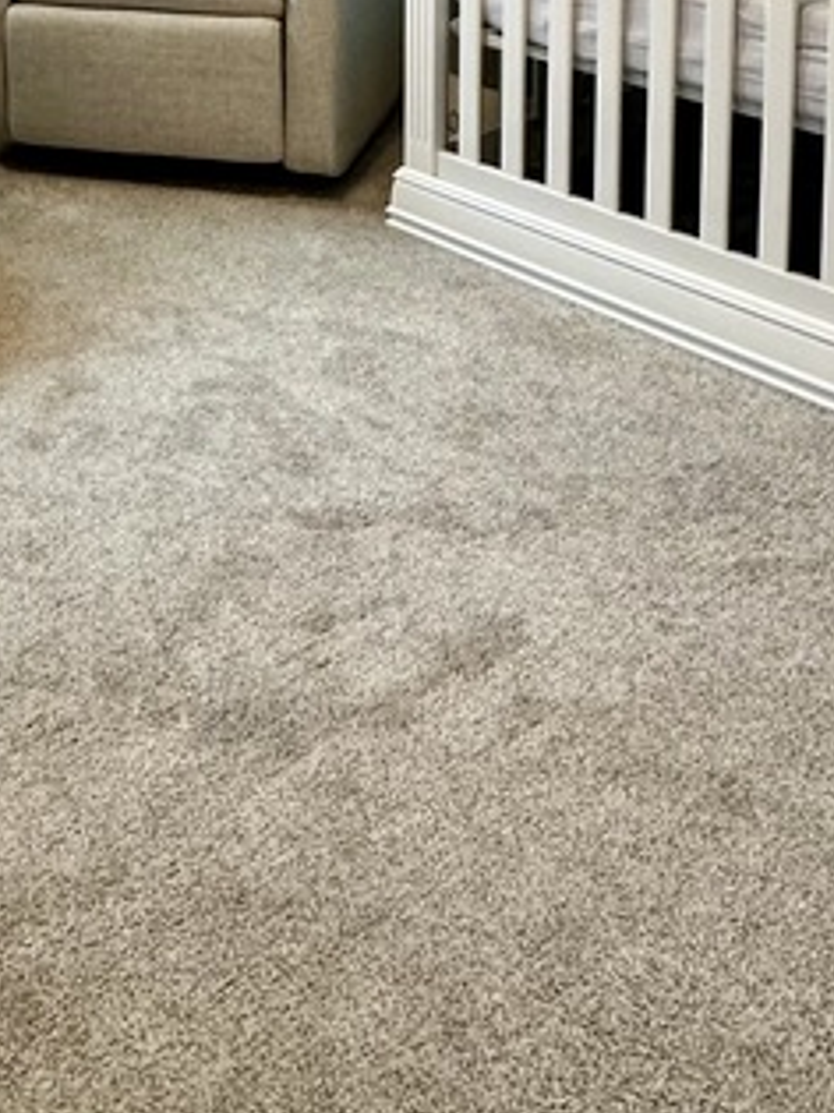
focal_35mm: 48
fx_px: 1543
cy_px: -198
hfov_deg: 29.6
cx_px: 177
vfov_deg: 33.0
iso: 200
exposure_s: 1/120
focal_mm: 2.22
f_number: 2.2
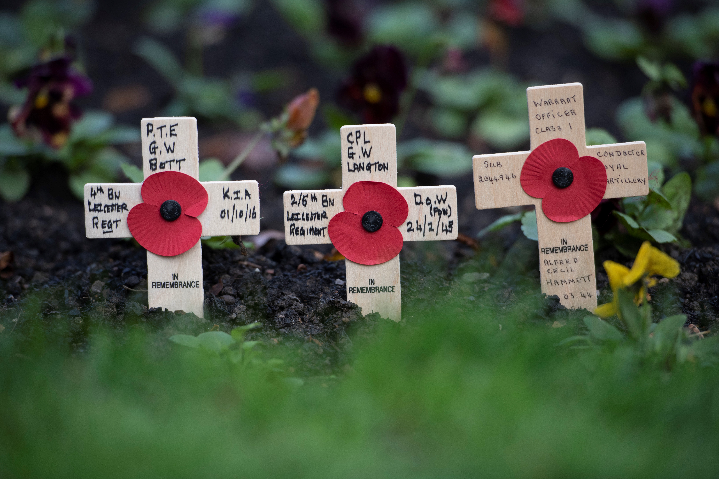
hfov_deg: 10.3
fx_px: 3994
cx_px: 360
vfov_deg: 6.9
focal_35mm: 200
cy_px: 240
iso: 320
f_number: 3.2
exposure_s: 1/1250
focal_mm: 200
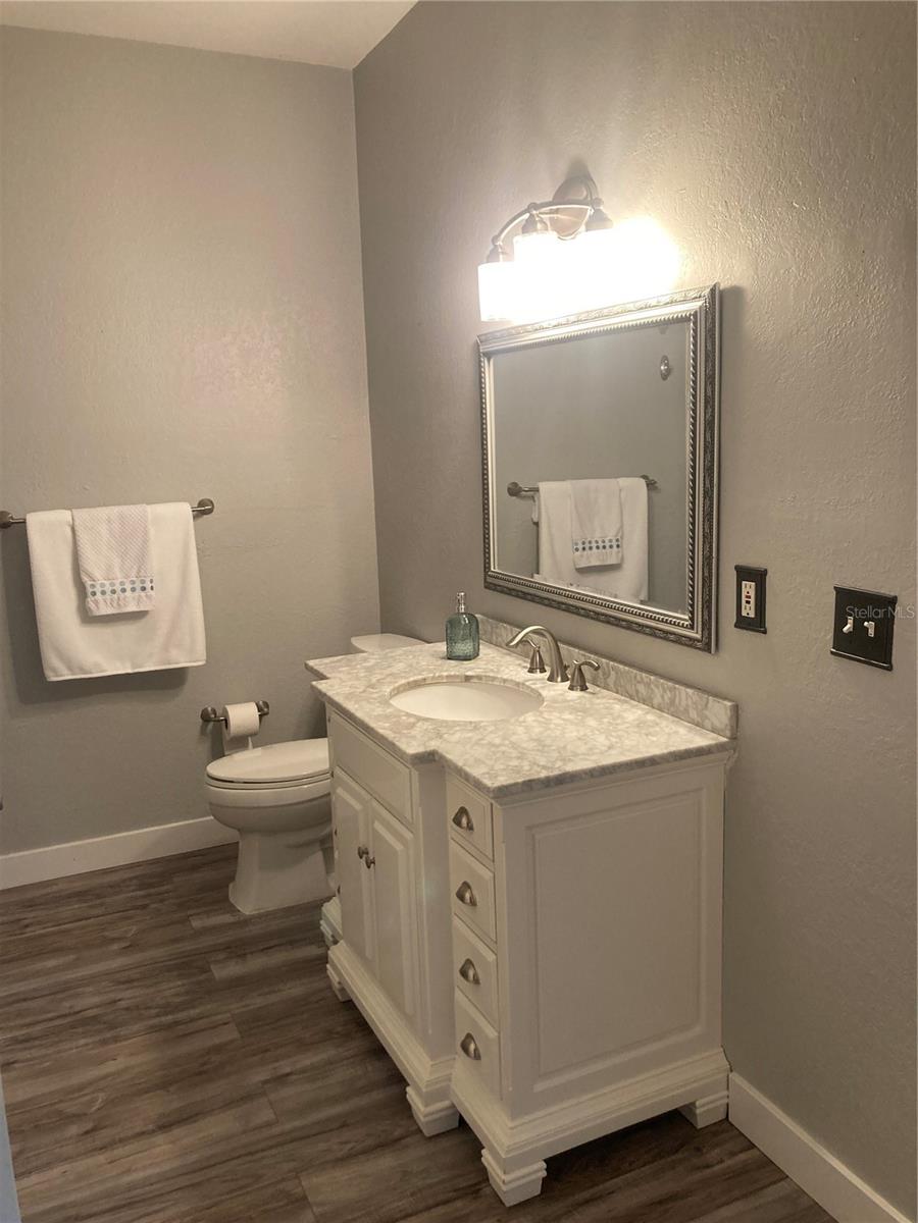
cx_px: 459
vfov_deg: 63.4
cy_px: 612
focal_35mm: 28
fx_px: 990
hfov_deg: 49.7
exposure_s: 1/60
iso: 160
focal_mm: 3.99
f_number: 1.8
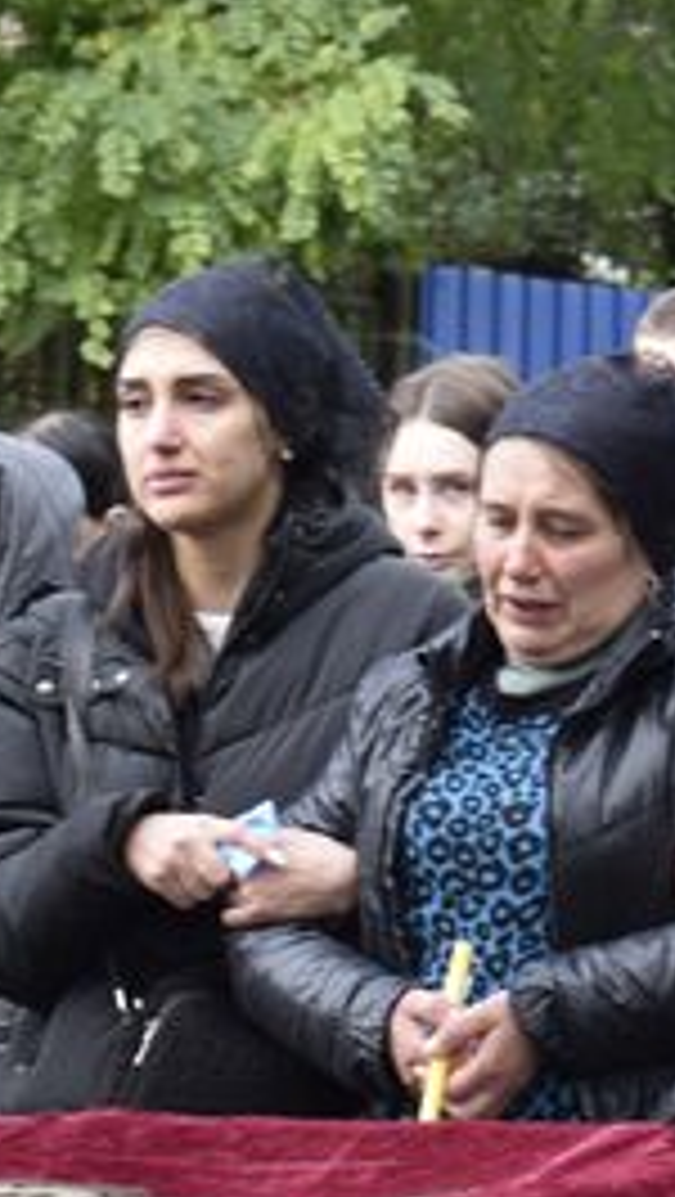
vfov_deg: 8.9
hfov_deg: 5.0
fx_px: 7732
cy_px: 655
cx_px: 752
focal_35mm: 243
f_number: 6.3
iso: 400
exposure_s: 1/160
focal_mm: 55
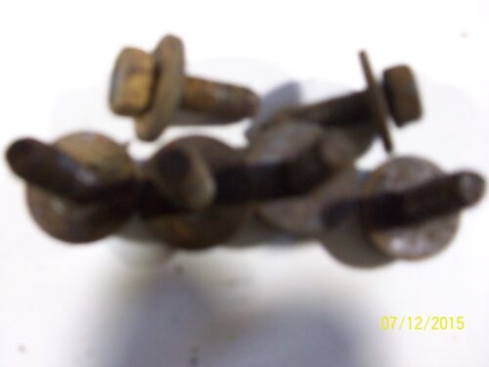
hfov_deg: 54.0
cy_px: 184
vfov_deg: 41.8
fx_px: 480
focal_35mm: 34
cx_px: 244
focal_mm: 5.7
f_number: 2.8
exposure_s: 1/8
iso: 215
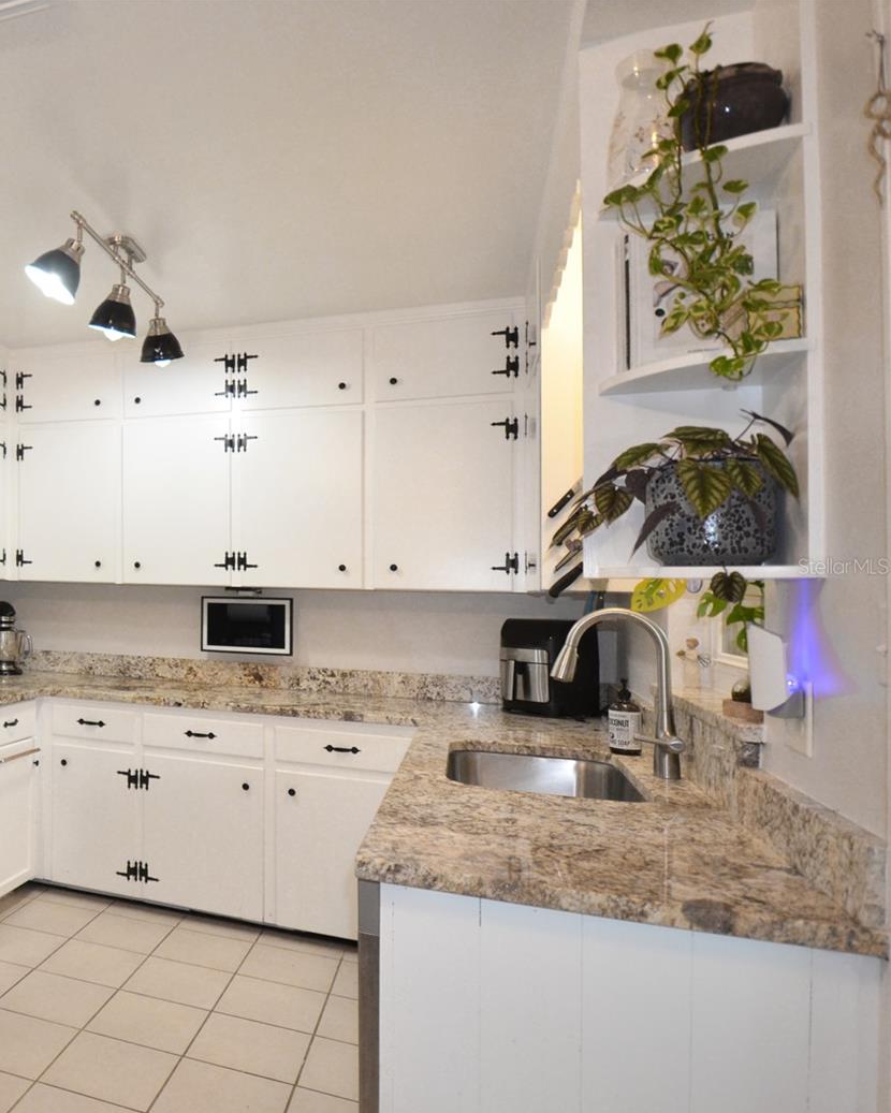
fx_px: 857
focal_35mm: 26
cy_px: 566
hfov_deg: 47.3
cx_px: 34
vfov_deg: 66.0
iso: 450
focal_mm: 12
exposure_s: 1/60
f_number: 3.8
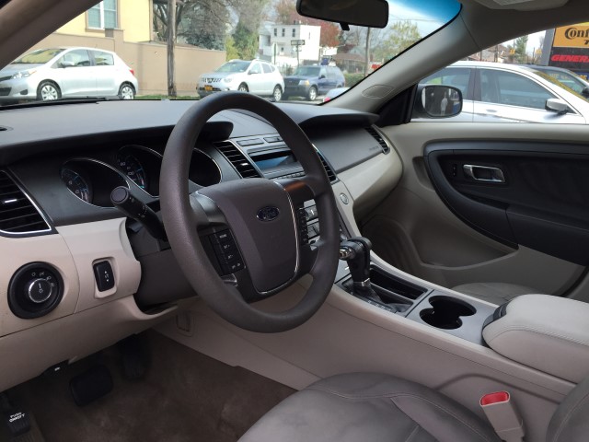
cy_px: 221
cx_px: 294
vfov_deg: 48.2
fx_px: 493
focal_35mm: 29
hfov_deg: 61.7
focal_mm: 4.15
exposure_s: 1/280
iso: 32
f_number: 2.2
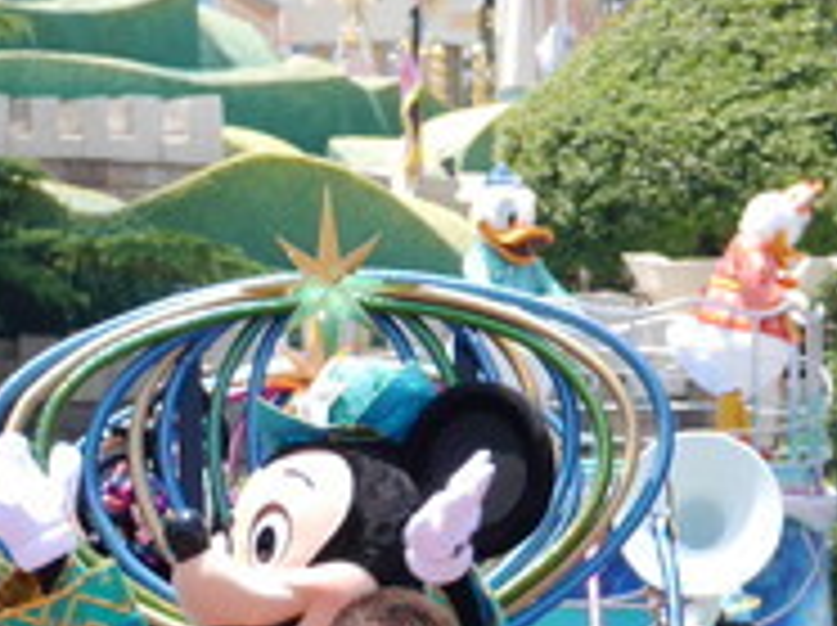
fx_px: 13330
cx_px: 472
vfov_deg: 2.7
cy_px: 820
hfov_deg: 3.6
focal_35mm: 552
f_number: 5.6
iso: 160
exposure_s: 1/320
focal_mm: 80
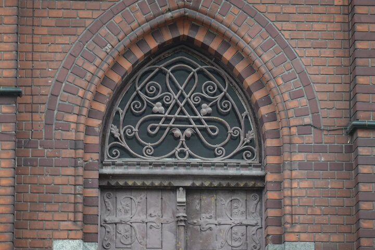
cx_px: 188
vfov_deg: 8.3
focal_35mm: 166
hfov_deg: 12.4
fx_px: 1729
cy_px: 125
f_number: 4.5
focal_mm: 60.05
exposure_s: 1/8
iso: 1000
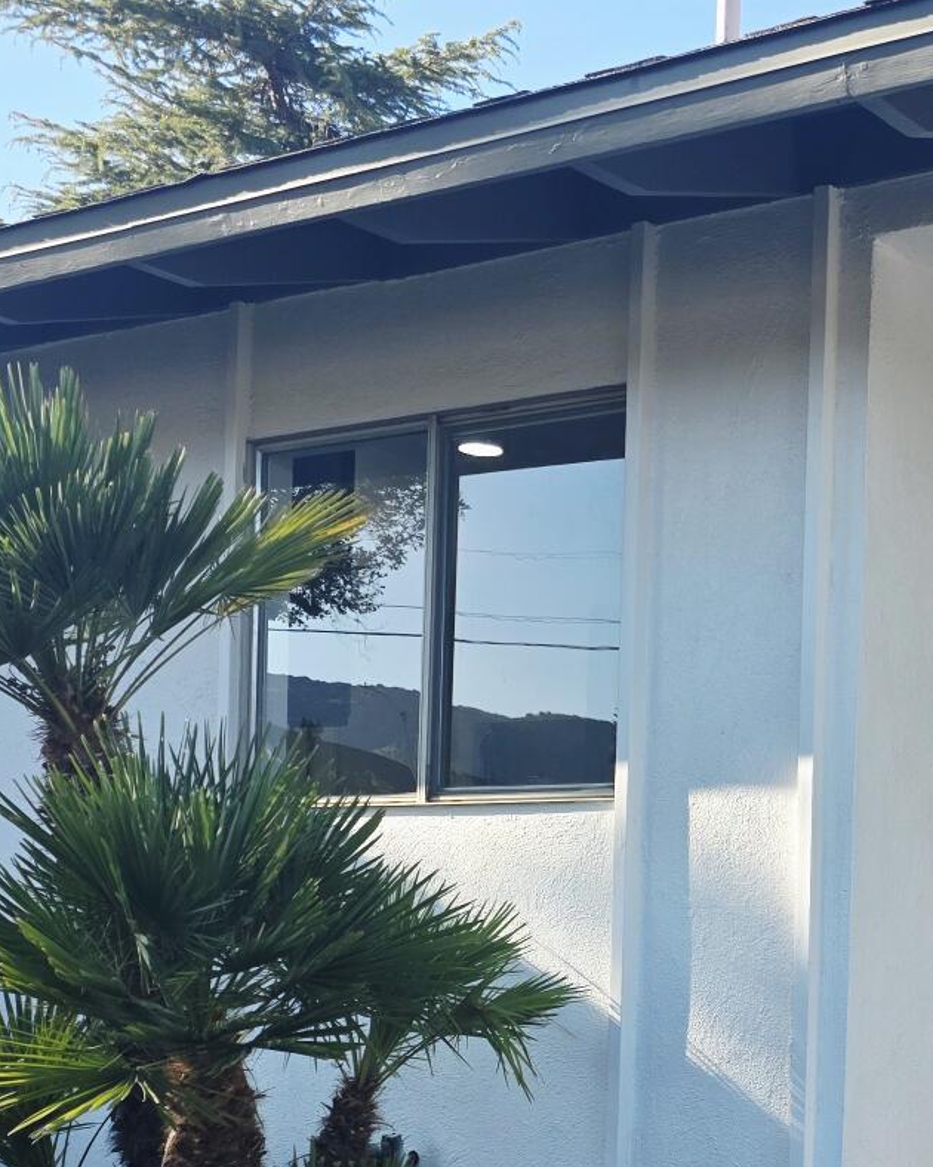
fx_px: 1968
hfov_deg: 25.5
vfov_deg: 31.8
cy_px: 995
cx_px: 915
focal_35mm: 57
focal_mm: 6.3
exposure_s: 1/1429
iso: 80
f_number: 1.7
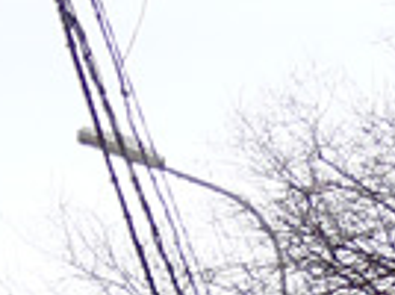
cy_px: 720
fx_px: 3144
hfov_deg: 6.5
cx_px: -822
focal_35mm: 276
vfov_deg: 5.2
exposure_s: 1/500
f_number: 3.6
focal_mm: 6
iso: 100
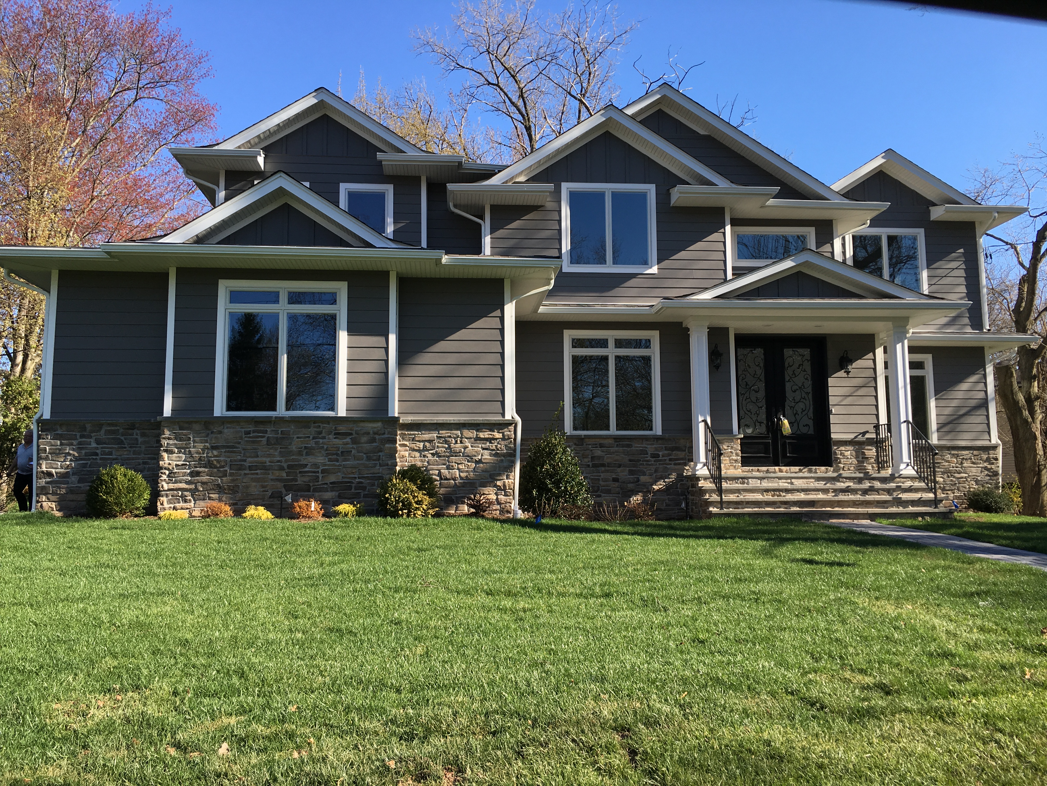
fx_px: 877
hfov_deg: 61.7
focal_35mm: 29
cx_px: 524
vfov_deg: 48.2
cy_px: 393
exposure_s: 1/625
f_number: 2.2
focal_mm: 4.15
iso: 25
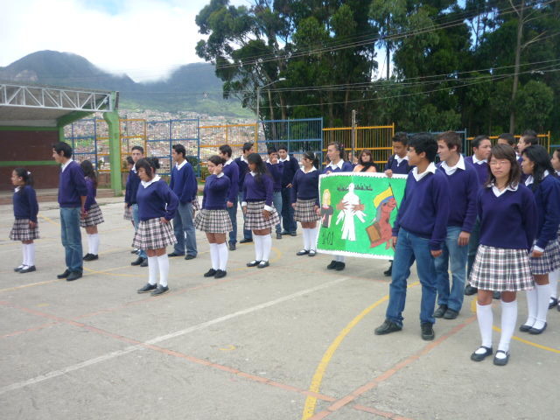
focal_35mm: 33
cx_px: 280
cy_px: 210
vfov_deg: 42.9
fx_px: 534
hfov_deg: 55.4
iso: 80
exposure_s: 1/500
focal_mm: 5.5
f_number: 2.8
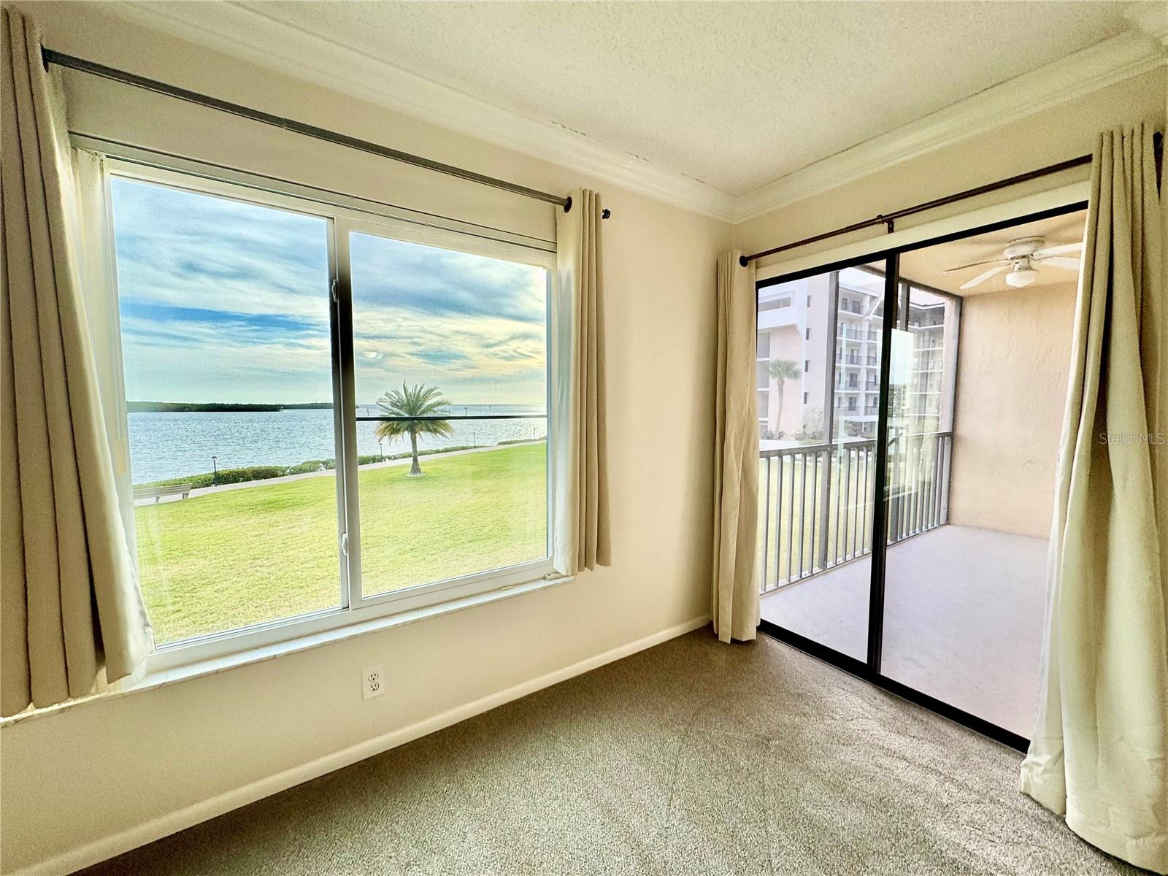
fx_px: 472
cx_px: 584
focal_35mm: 14
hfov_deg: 102.1
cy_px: 438
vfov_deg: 85.7
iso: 40
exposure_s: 1/185
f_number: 2.2
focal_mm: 2.22
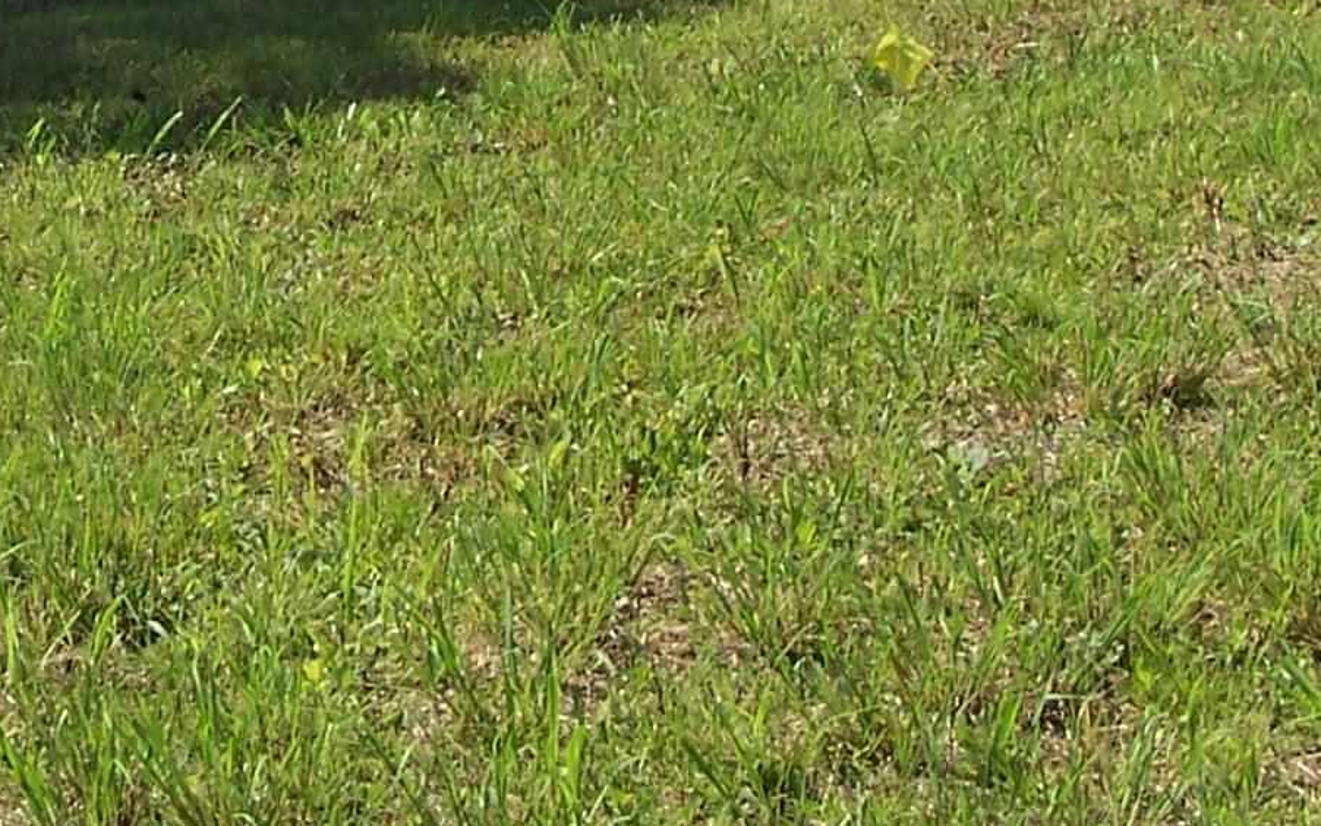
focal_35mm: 115
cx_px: 442
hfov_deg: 18.1
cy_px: -237
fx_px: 4141
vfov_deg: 11.1
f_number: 4
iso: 80
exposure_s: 1/640
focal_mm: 6.3
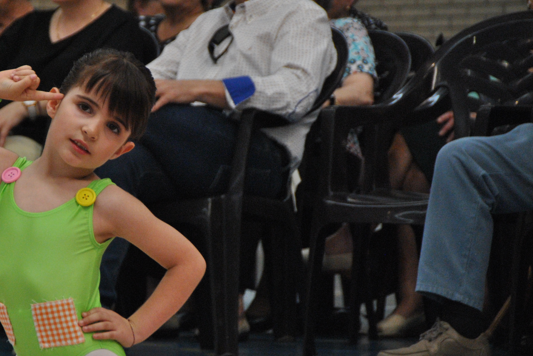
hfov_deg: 4.8
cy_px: 237
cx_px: 112
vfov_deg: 3.2
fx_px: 6403
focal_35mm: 432
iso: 800
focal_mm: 170
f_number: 6
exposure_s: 1/200
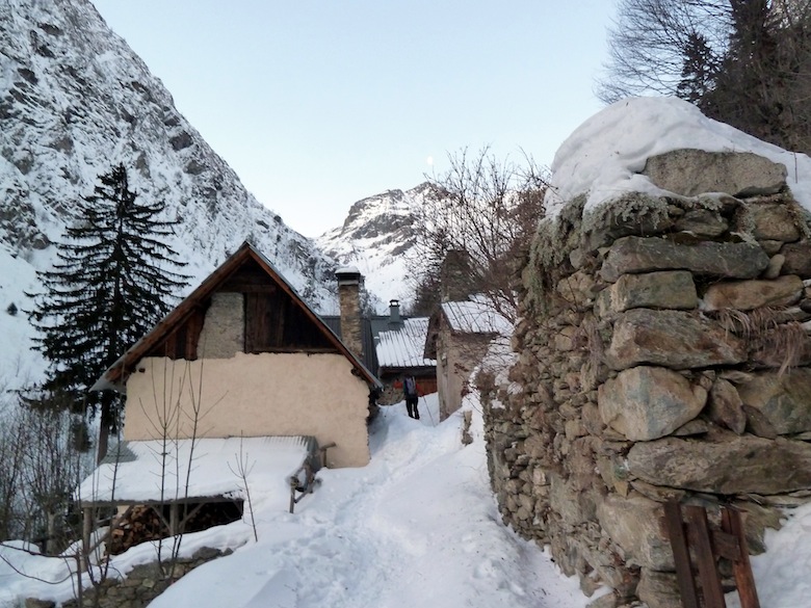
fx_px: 586
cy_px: 304
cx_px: 406
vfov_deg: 54.9
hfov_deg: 69.4
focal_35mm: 25
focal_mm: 4.1
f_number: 3.3
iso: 400
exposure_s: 1/30
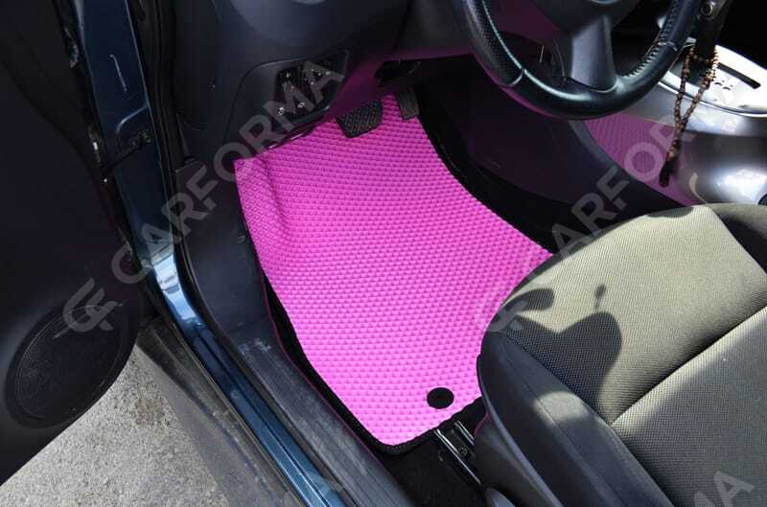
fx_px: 701
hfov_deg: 57.3
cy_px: 254
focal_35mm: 33
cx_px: 384
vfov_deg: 39.8
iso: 280
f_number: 5.6
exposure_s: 1/60
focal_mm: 22
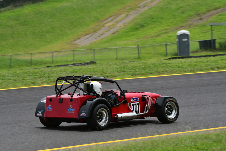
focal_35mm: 375
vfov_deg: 3.7
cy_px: 76
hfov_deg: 5.5
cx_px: 113
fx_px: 2355
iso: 400
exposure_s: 1/640
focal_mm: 250
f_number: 11
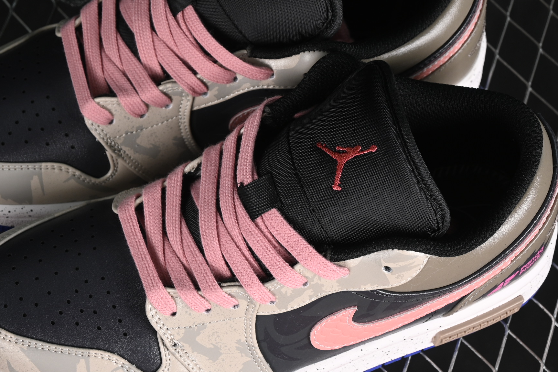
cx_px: 236
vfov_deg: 11.3
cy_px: 162
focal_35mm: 121
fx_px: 1875
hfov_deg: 16.9
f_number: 6.3
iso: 160
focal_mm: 50
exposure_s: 1/50
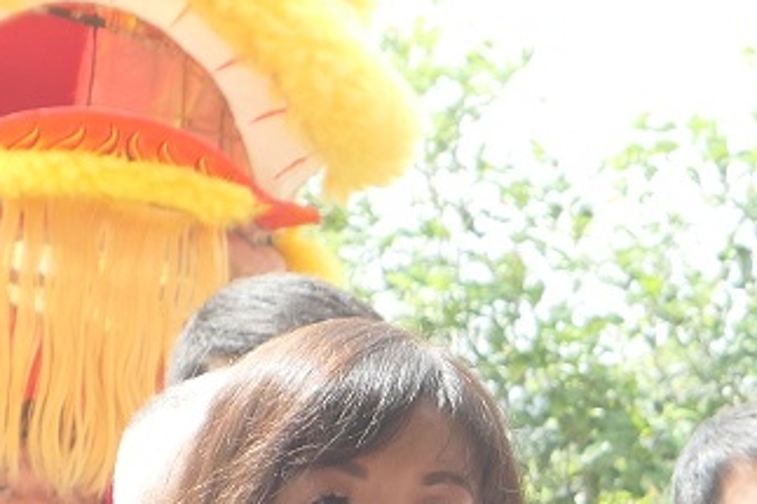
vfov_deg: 4.7
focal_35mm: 290
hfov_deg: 7.0
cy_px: 962
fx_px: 6095
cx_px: 1254
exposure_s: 1/400
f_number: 2.8
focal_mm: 20.7
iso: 125
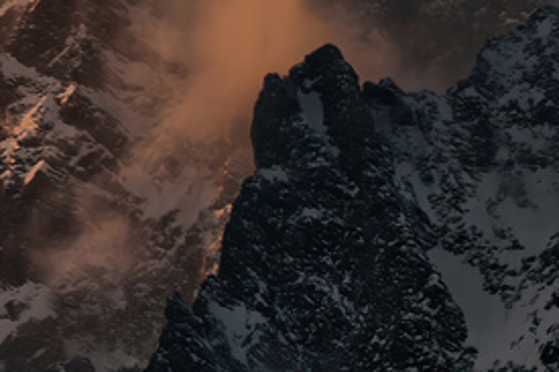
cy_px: 108
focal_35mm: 1146
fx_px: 17783
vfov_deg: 1.2
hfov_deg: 1.8
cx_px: -134
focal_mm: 210
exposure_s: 1/640
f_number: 5.3
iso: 100
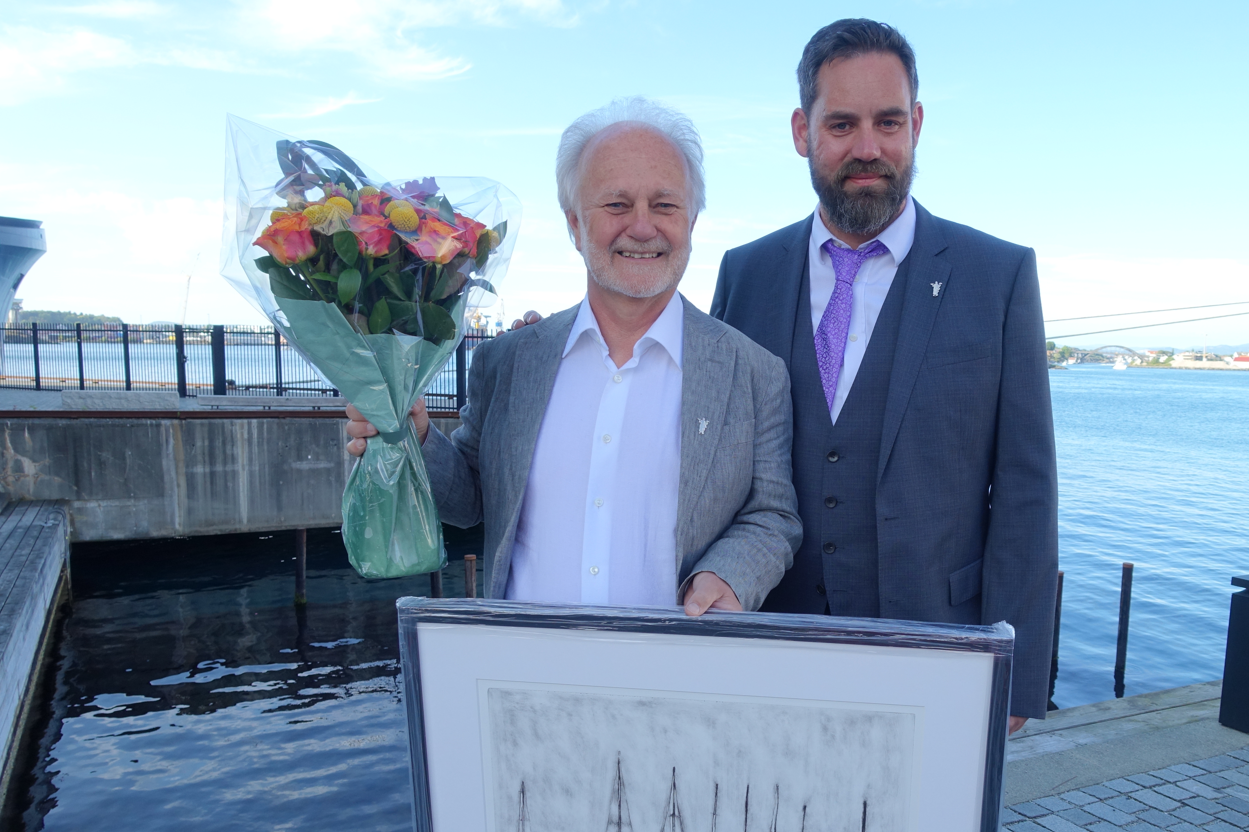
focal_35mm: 29
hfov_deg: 63.4
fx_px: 1006
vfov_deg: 44.7
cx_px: 713
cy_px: 497
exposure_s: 1/320
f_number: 4
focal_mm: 8.8
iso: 125
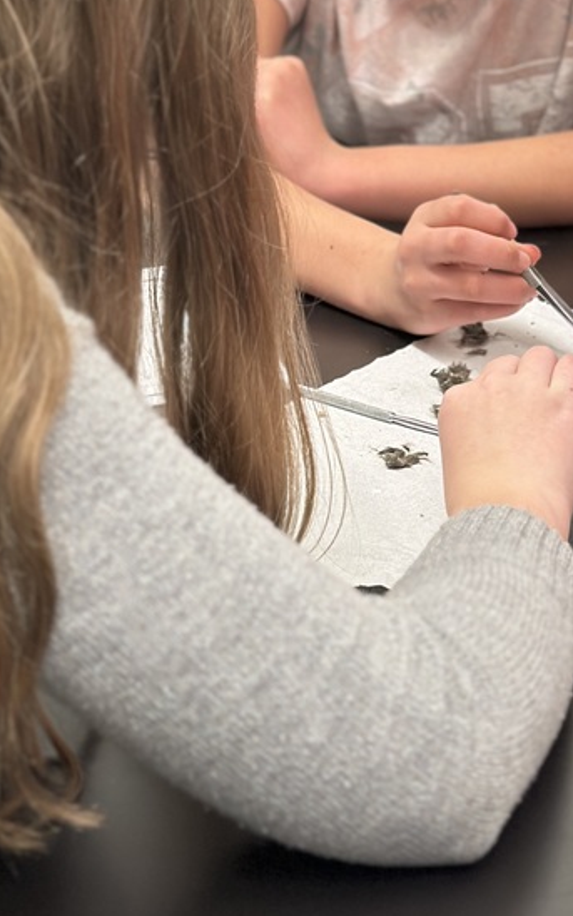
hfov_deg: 13.5
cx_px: 600
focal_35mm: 95
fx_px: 2371
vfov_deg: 21.5
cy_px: 149
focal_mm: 6.86
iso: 250
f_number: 1.78
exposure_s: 1/60
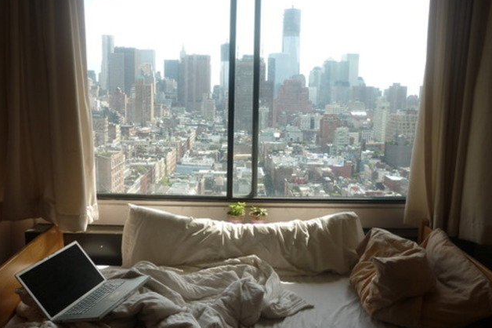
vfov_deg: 37.8
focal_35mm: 35
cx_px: 248
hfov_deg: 54.5
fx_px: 478
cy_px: 183
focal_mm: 5.5
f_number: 2.8
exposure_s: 1/500
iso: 80
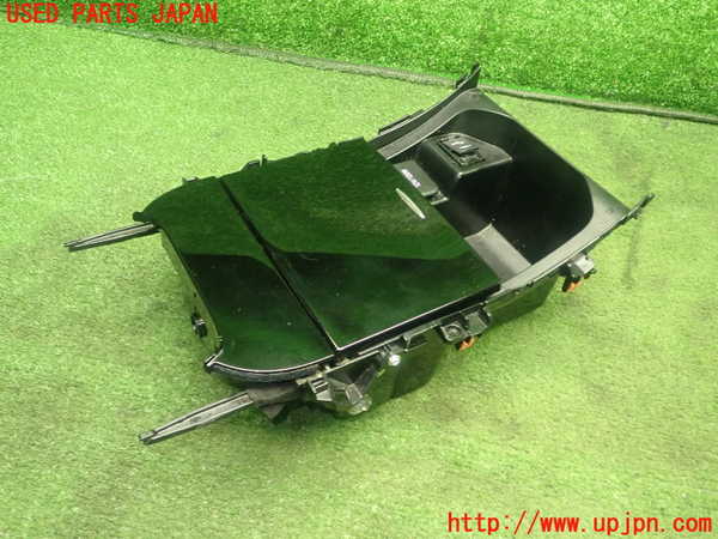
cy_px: 270
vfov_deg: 46.8
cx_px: 359
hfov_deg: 60.0
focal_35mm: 30
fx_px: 622
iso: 500
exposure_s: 1/30
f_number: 2.3
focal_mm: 5.4
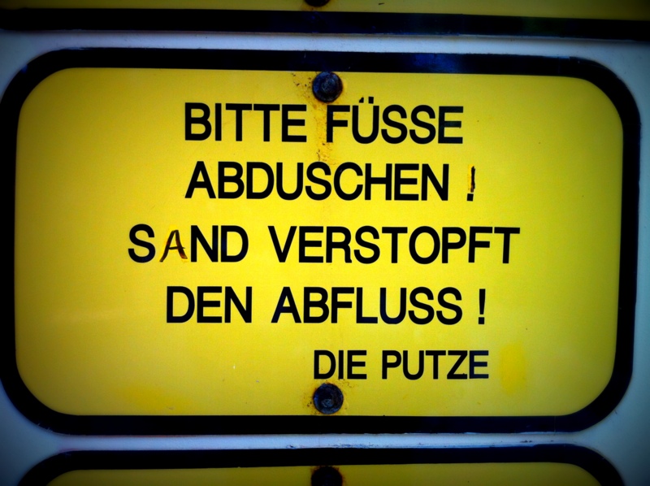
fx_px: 656
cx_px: 325
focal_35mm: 35
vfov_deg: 40.6
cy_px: 243
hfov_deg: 52.7
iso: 100
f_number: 2.8
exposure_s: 1/120
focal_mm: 3.85
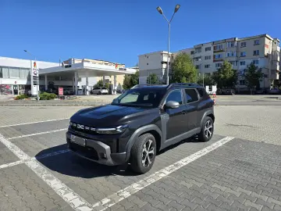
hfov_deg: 73.9
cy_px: 106
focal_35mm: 23
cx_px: 140
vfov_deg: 58.9
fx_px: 187
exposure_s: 1/769
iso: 12
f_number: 1.7
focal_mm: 6.3
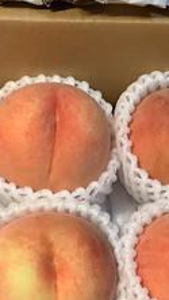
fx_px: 484
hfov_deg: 19.7
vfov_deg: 34.1
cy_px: 194
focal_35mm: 61
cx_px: 43
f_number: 2.4
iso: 200
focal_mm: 3.3
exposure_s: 1/50
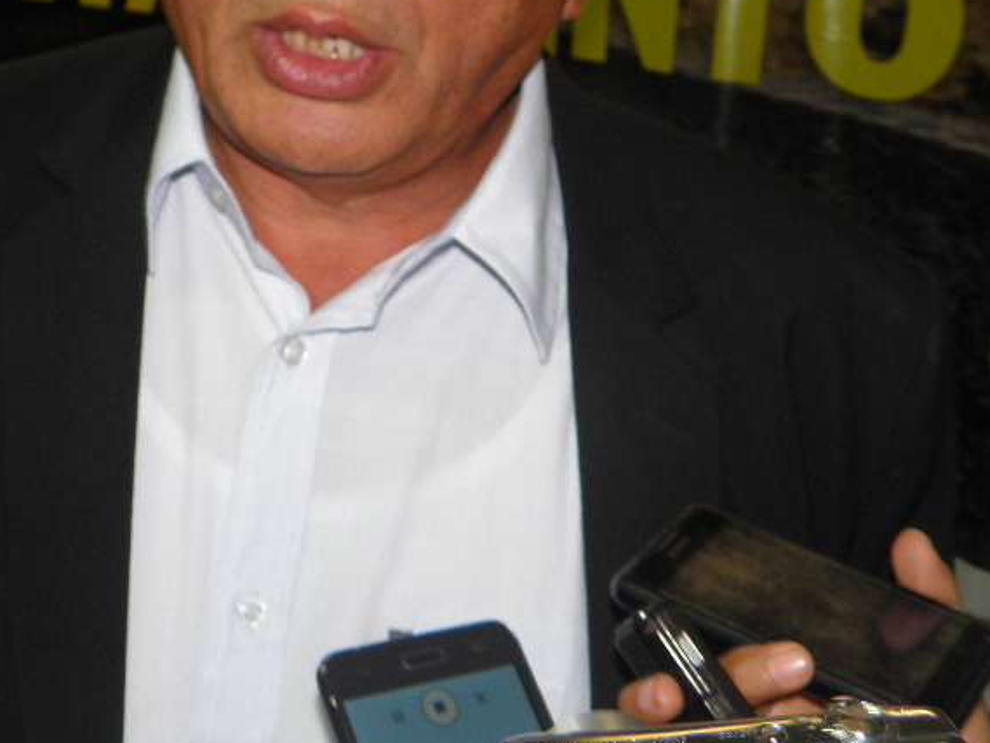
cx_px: 273
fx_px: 1802
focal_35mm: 63
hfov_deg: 30.3
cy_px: 3
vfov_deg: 22.4
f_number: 2.8
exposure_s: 1/30
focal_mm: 4.9
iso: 100
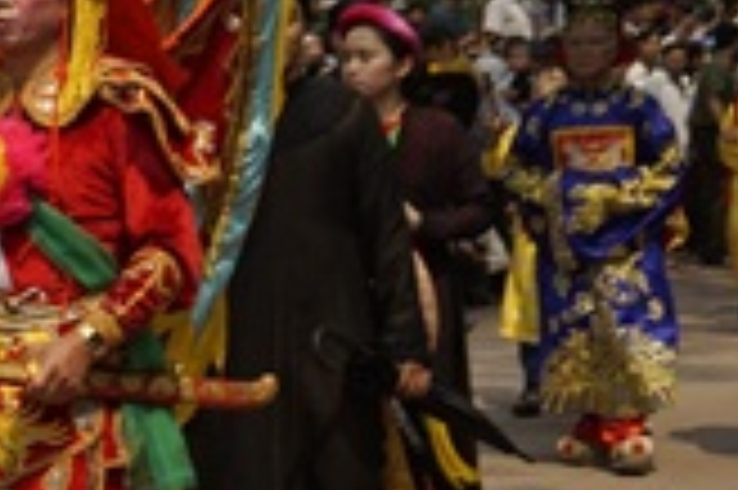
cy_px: 171
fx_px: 2703
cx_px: -562
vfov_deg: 10.4
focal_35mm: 132
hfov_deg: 13.9
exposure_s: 1/2000
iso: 320
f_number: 4.5
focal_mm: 24
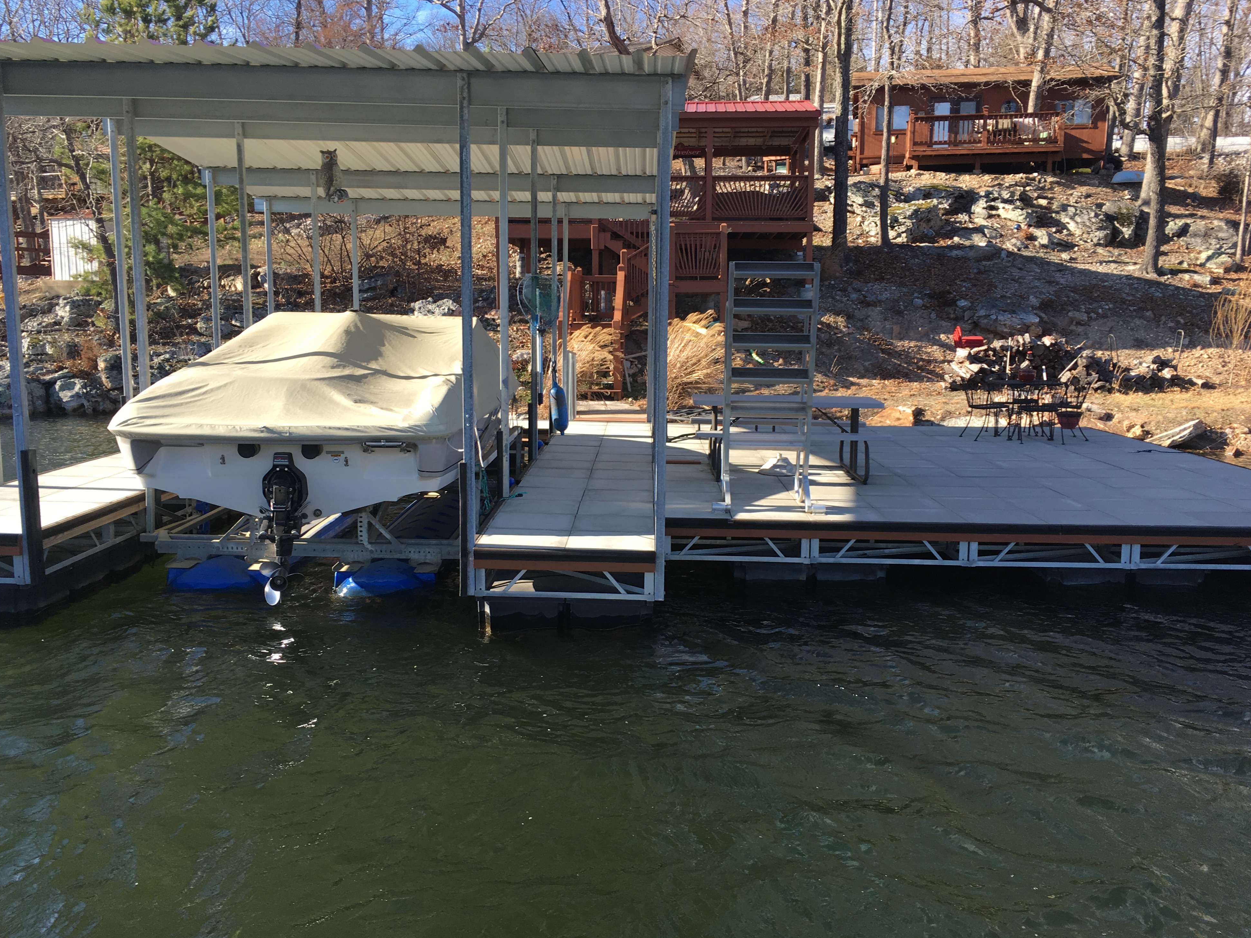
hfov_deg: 60.0
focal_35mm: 30
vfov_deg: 46.8
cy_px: 466
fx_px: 1084
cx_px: 617
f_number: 2.2
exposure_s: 1/416
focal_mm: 4.15
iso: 25
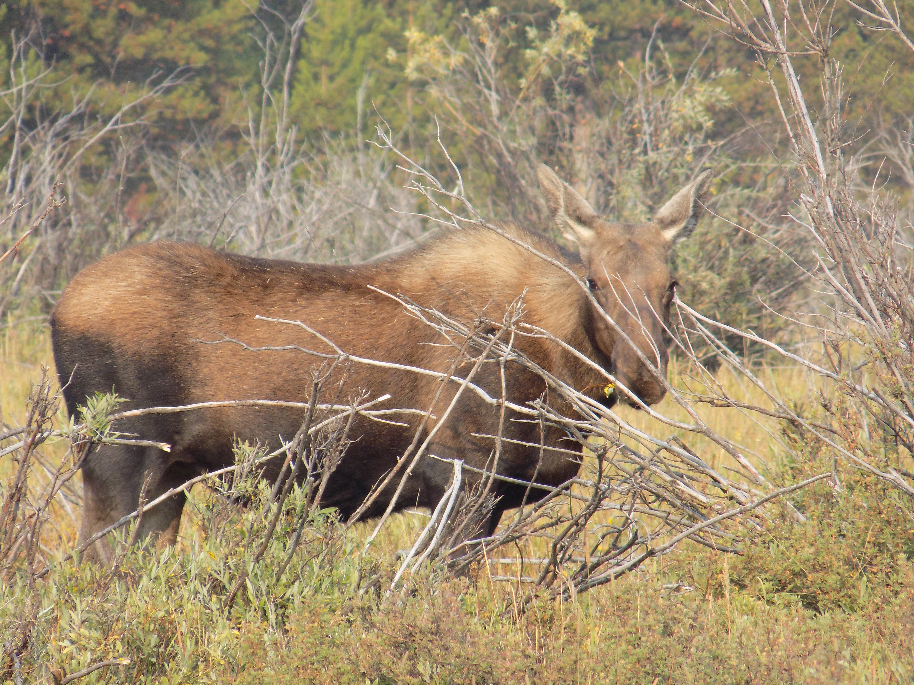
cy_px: 342
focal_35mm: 630
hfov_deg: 3.1
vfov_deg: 2.4
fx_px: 16635
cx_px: 457
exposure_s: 1/125
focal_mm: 112
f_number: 5.9
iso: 125
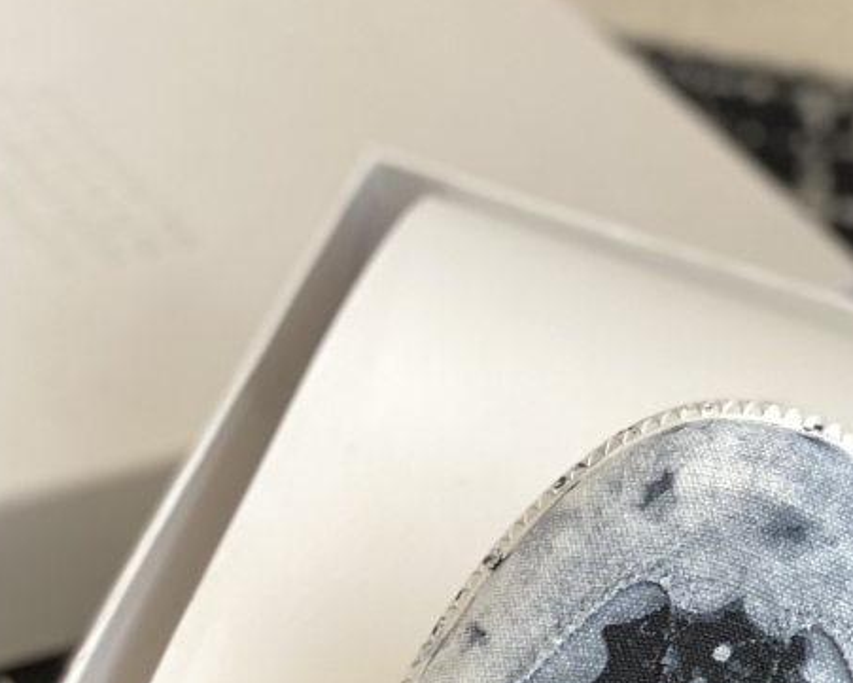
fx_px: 4091
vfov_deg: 9.3
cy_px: 1067
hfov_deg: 11.8
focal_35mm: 162
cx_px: 815
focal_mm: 6
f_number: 2
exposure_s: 1/122
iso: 64
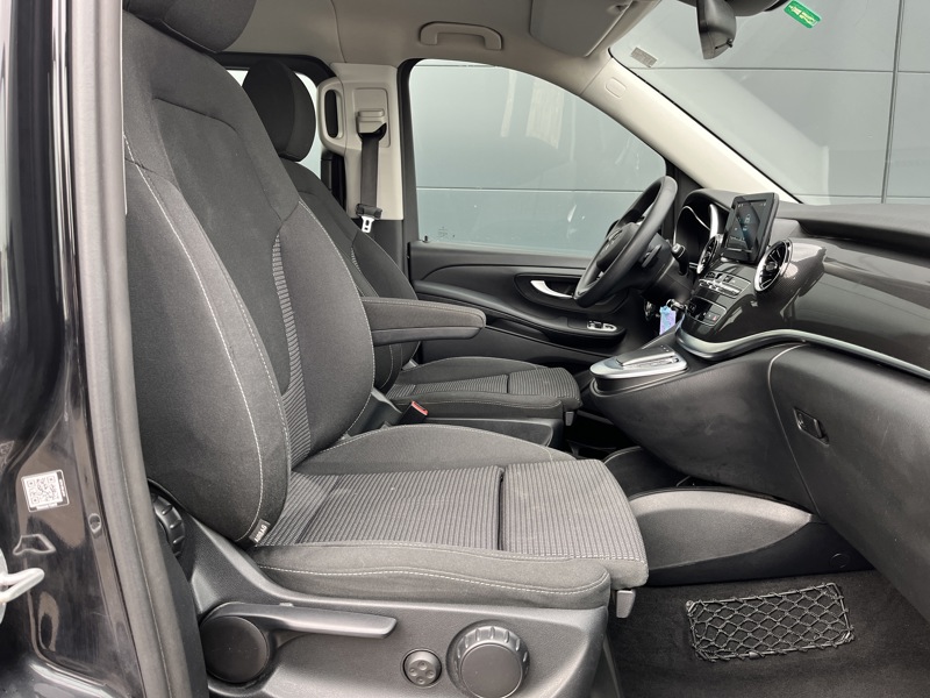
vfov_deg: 53.1
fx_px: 699
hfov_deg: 67.3
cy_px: 349
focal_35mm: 26
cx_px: 465
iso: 100
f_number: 1.6
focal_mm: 5.1
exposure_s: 1/121
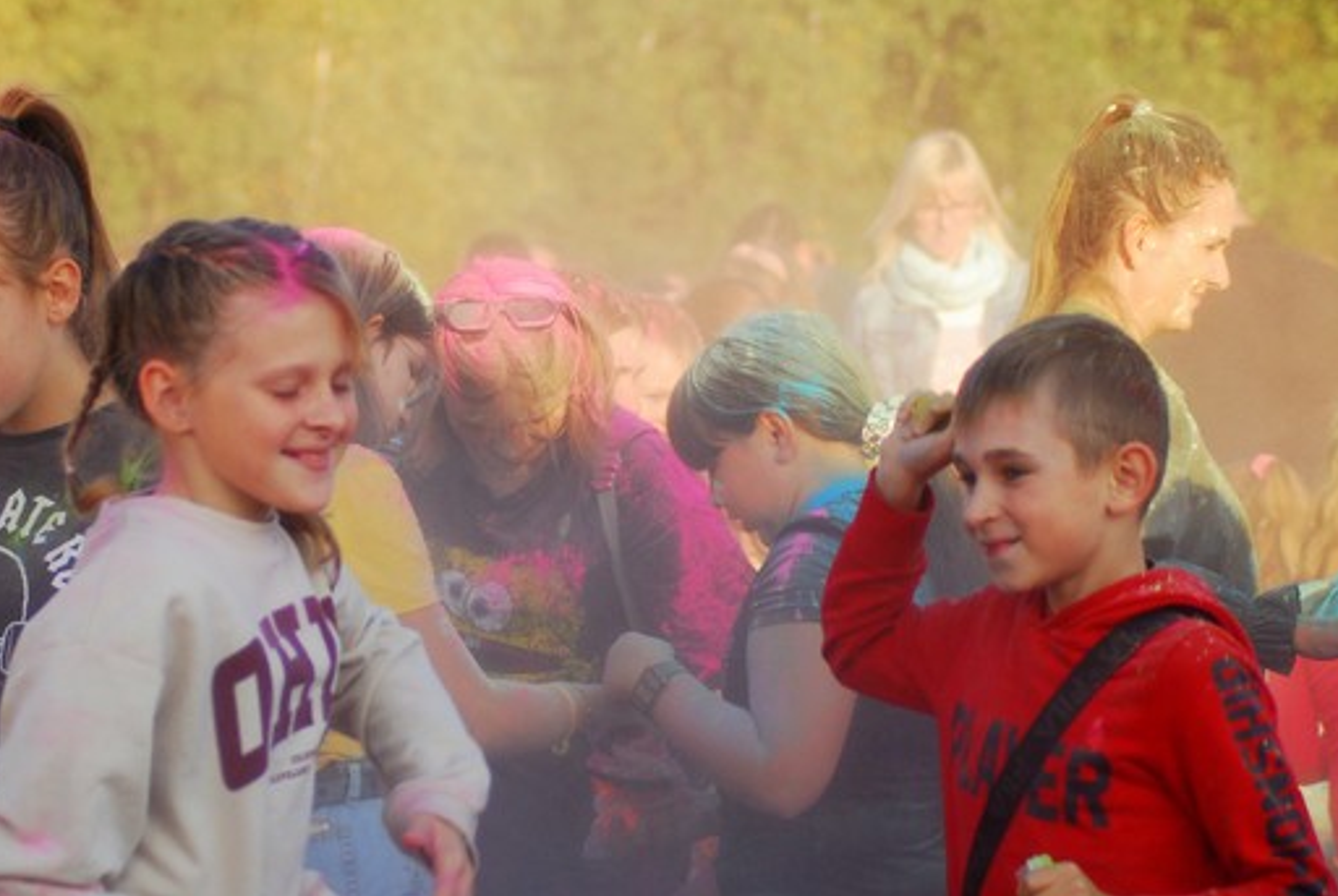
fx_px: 6104
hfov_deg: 12.5
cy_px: 303
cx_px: 570
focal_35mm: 164
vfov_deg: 8.4
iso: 320
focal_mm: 70
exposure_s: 1/640
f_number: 4.5
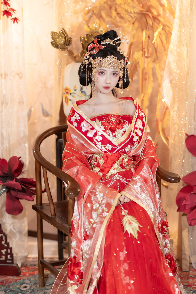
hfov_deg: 16.1
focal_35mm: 85
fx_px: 694
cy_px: 147
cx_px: 98
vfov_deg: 23.9
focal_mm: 85
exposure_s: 1/250
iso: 100
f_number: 1.4
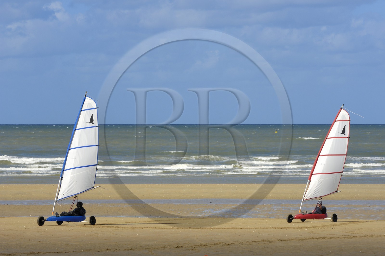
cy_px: 128
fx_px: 2005
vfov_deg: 7.3
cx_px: 192
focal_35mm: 188
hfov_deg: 11.0
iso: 100
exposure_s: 1/500
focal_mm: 125
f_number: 6
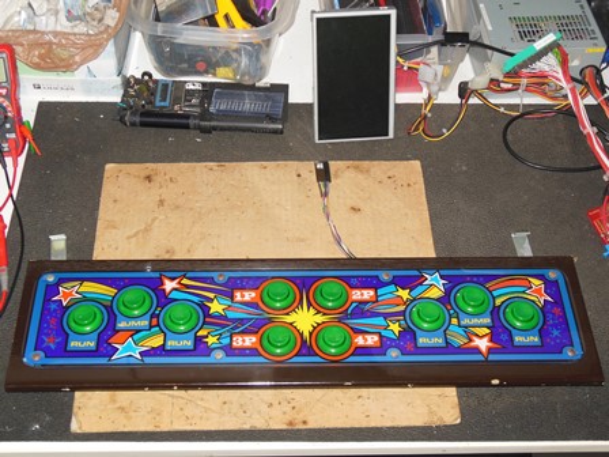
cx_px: 304
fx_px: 880
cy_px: 228
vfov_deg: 29.1
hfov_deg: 38.2
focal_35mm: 50
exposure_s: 1/60
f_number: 4
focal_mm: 8.9
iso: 250
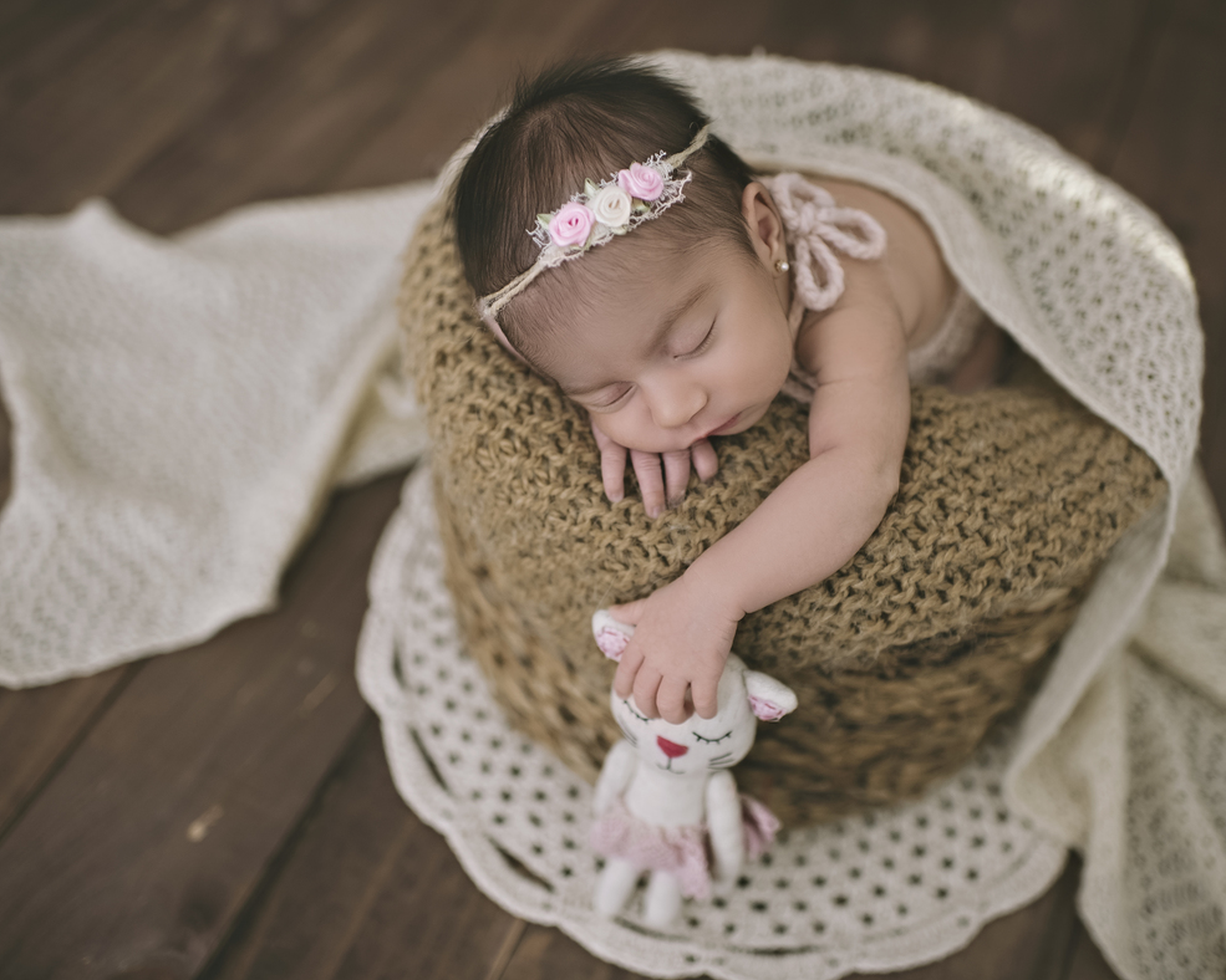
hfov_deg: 45.7
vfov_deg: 37.3
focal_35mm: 40
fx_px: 1451
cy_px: 488
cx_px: 678
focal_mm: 35
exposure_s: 1/200
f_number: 2
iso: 200
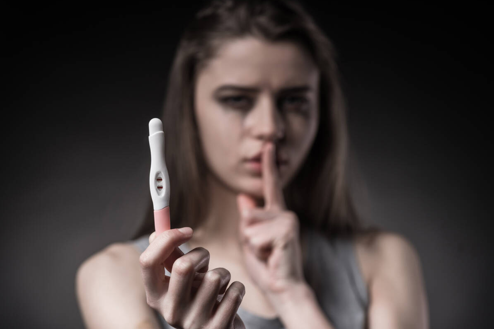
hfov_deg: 15.1
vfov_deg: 10.1
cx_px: 248
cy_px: 164
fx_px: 1866
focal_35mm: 136
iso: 200
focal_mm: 135
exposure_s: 1/320
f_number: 7.1
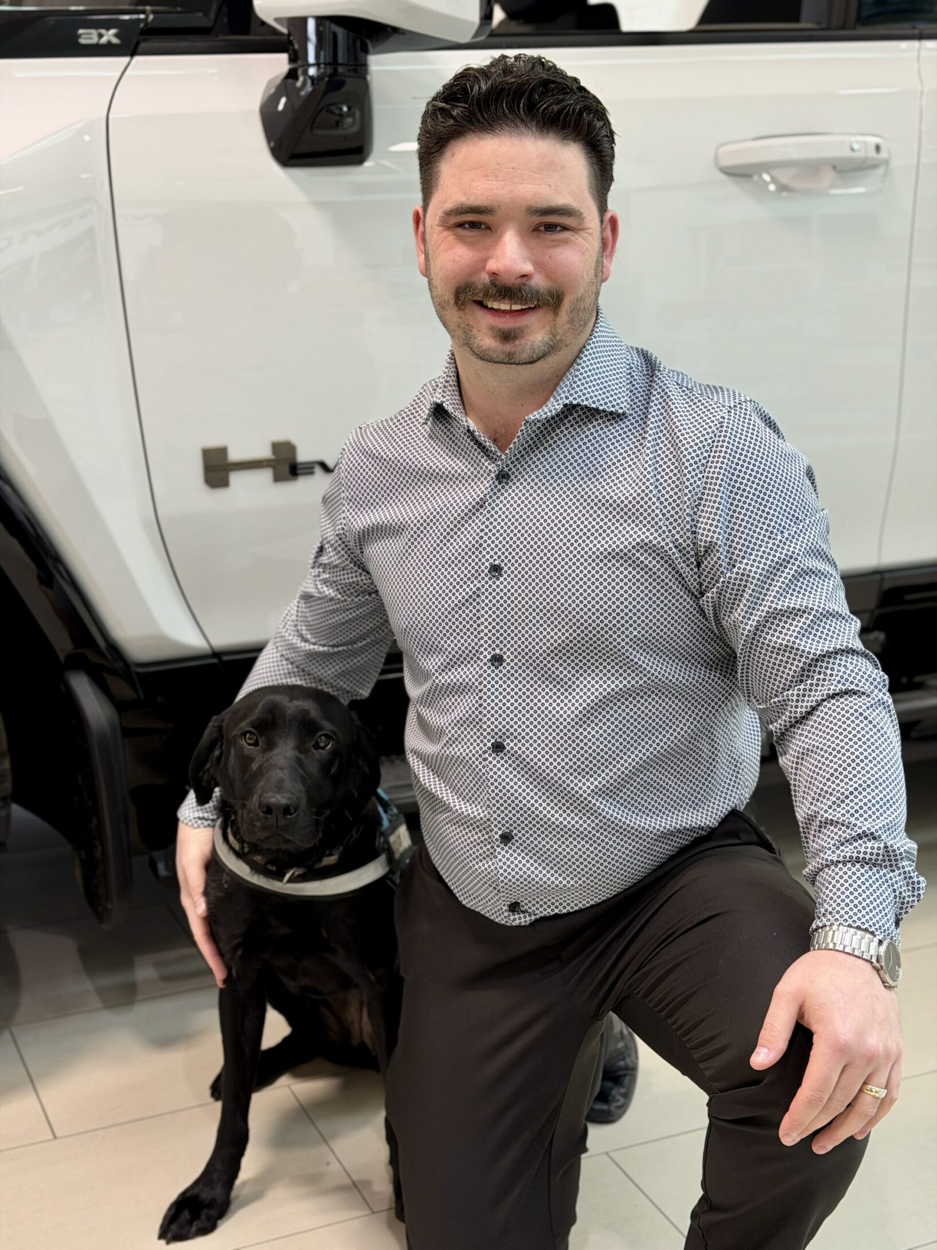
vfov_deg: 39.7
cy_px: 625
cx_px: 468
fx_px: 1733
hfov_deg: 30.3
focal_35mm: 48
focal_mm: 6.76
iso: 50
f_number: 1.78
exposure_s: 1/60
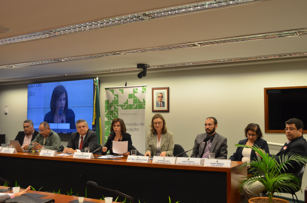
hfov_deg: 49.6
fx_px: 332
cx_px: 154
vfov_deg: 34.1
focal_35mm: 39
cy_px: 102
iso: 1000
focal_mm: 26
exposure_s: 1/125
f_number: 5.6
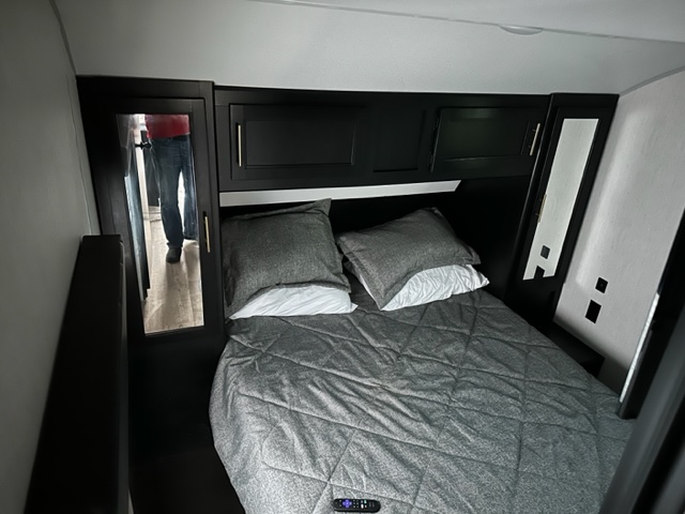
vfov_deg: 56.8
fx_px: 475
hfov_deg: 71.6
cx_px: 342
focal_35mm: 24
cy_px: 257
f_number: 1.78
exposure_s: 1/9
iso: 1600
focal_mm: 6.86
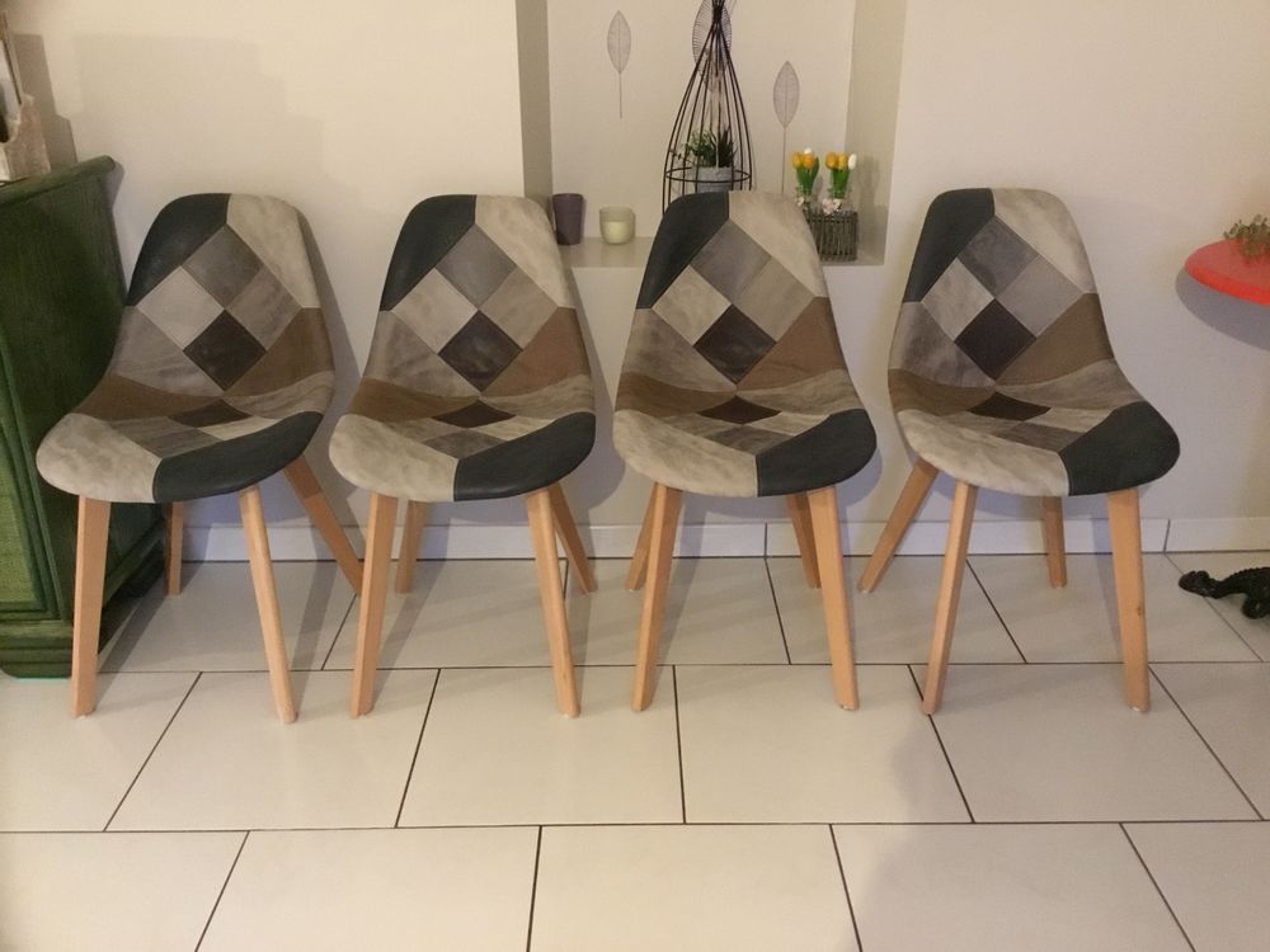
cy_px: 476
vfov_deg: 45.4
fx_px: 1137
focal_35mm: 31
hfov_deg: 58.4
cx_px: 635
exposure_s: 1/17
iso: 640
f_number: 2.4
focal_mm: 3.3
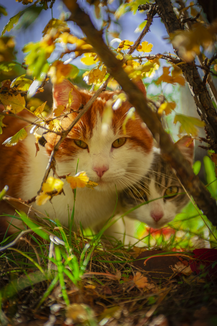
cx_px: 108
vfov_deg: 28.9
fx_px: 634
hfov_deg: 19.4
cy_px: 163
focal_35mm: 70
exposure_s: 1/640
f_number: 2.8
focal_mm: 70
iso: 320
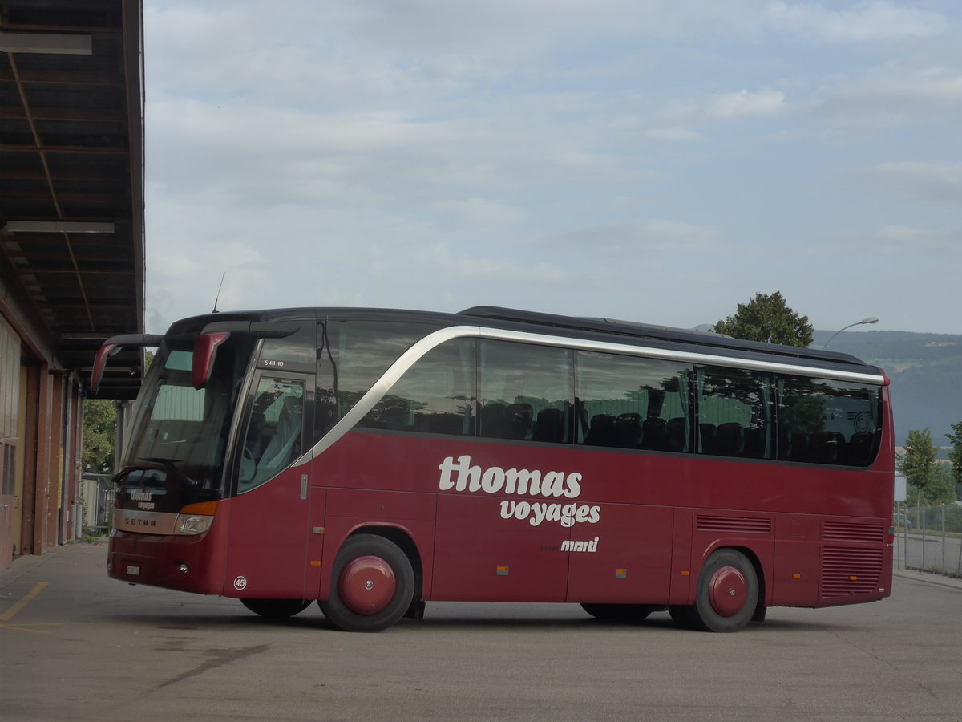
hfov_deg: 31.2
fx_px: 1723
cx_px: 481
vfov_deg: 23.7
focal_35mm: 62
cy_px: 361
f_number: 3.7
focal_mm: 12.7
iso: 160
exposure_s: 1/640
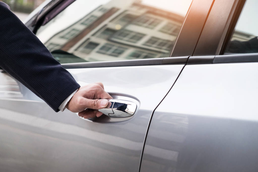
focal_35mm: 83
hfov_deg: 24.5
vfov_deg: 16.5
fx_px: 595
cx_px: 129
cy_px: 86
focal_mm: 55
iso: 800
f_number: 4
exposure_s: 1/125
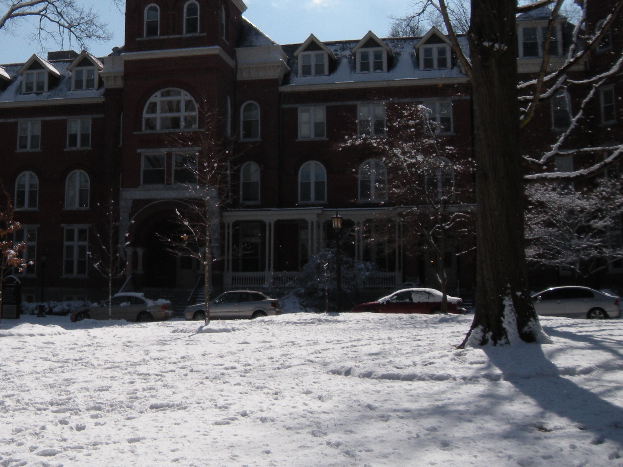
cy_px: 191
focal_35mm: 57
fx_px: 1026
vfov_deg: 25.6
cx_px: 159
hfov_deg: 33.2
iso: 64
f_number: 6.4
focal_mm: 5.9
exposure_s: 1/678
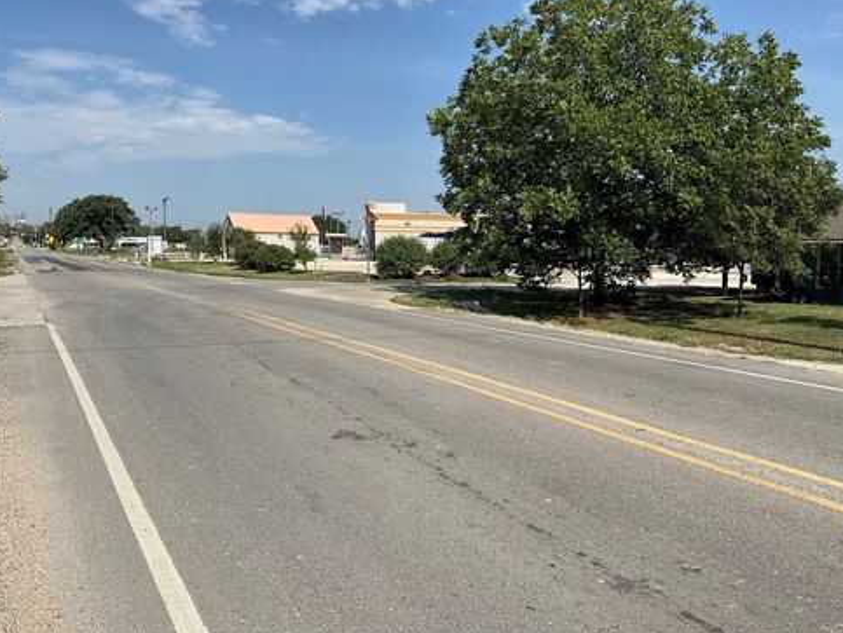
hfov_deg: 59.9
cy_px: 310
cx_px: 429
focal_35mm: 30
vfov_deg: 46.8
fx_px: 731
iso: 25
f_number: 1.8
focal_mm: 3
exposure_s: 1/2538
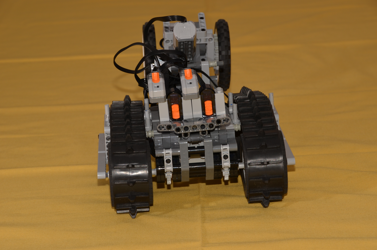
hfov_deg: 15.2
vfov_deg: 10.1
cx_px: 188
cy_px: 125
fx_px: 1411
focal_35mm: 135
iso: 100
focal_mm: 90
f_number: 11
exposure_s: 1/60
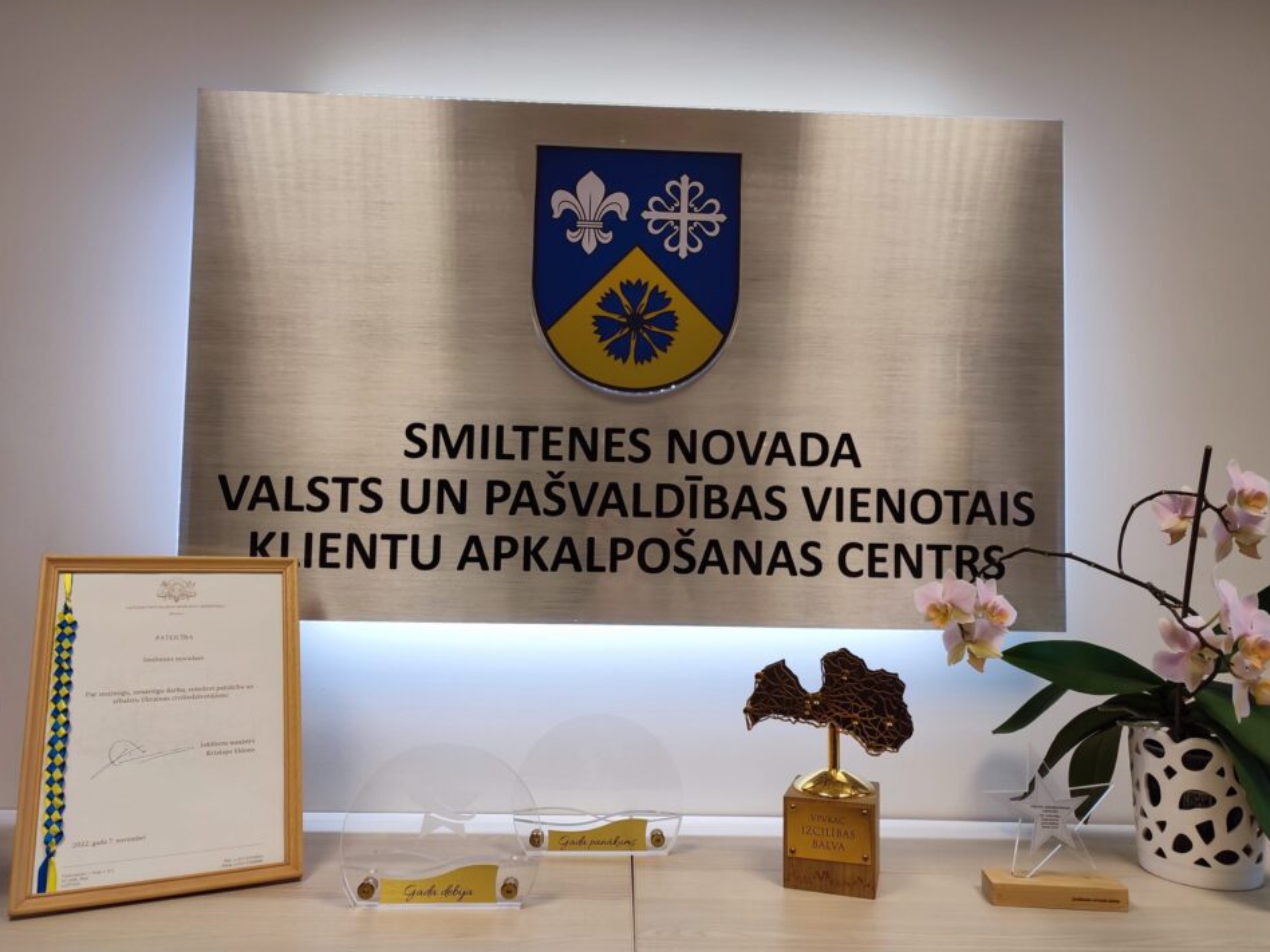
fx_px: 991
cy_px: 461
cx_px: 656
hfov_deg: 65.3
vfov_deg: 51.3
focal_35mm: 27
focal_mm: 6.04
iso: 117
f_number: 1.9
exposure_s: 1/50
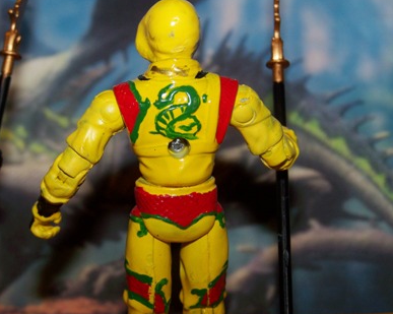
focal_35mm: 78
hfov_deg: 24.5
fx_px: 907
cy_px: 151
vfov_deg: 19.6
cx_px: 183
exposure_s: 1/80
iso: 80
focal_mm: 11.5
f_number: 3.2
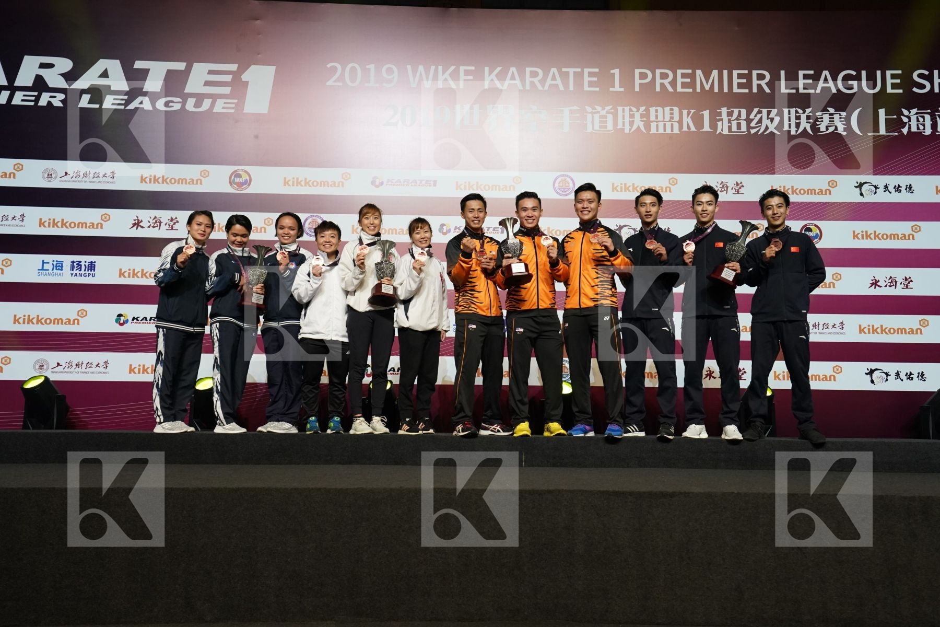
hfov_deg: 54.4
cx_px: 470
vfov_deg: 37.9
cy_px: 314
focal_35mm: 35
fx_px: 914
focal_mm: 35
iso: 2000
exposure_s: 1/250
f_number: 4
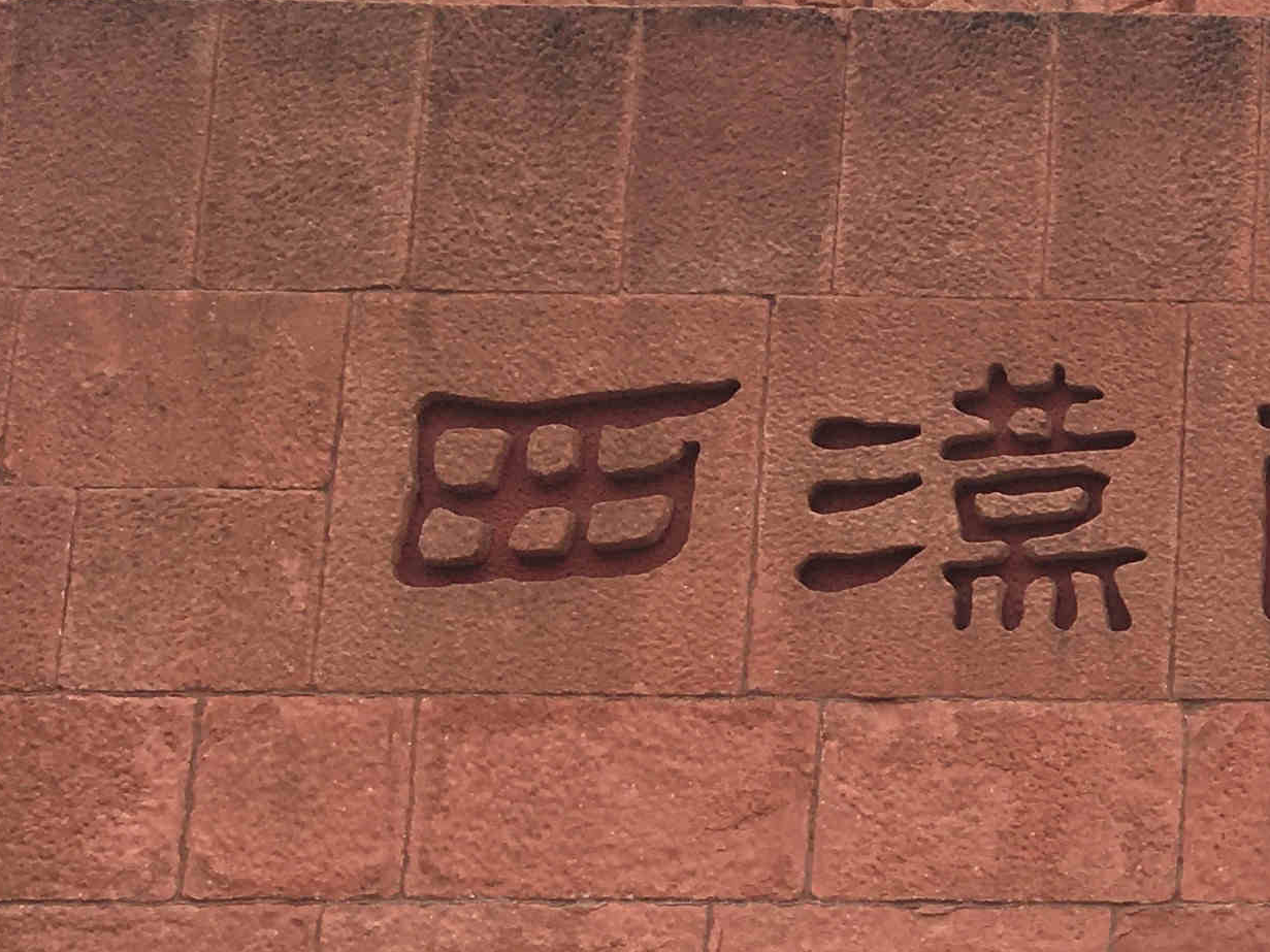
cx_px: 2066
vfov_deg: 15.4
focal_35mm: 95
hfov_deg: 17.8
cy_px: 887
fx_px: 3485
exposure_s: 1/327
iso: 25
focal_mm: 4.15
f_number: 2.2
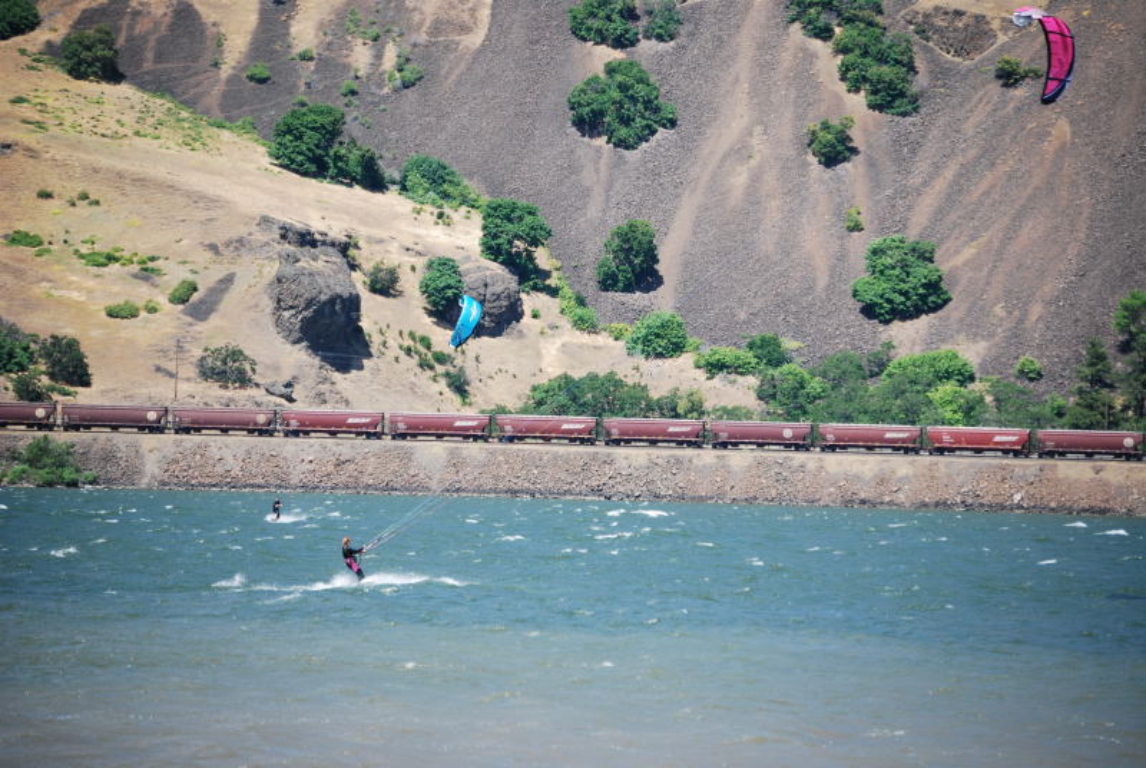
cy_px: 384
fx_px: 5356
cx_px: 573
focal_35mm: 168
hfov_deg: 12.2
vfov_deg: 8.2
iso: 160
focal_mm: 112
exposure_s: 1/500
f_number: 5.6
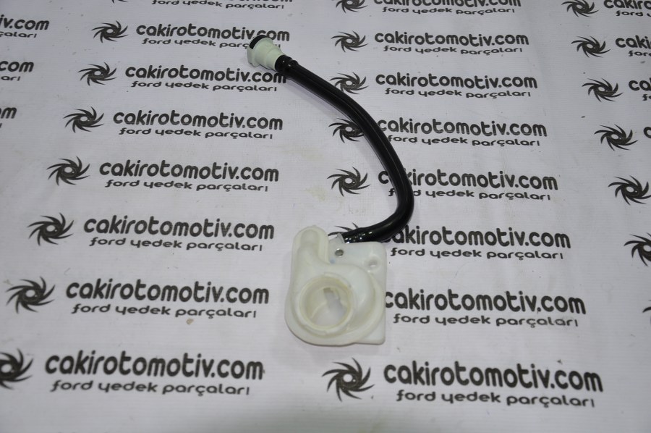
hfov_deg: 37.9
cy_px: 216
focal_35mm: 52
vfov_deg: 25.7
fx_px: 948
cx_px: 326
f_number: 4.5
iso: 200
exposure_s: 1/100
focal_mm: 35
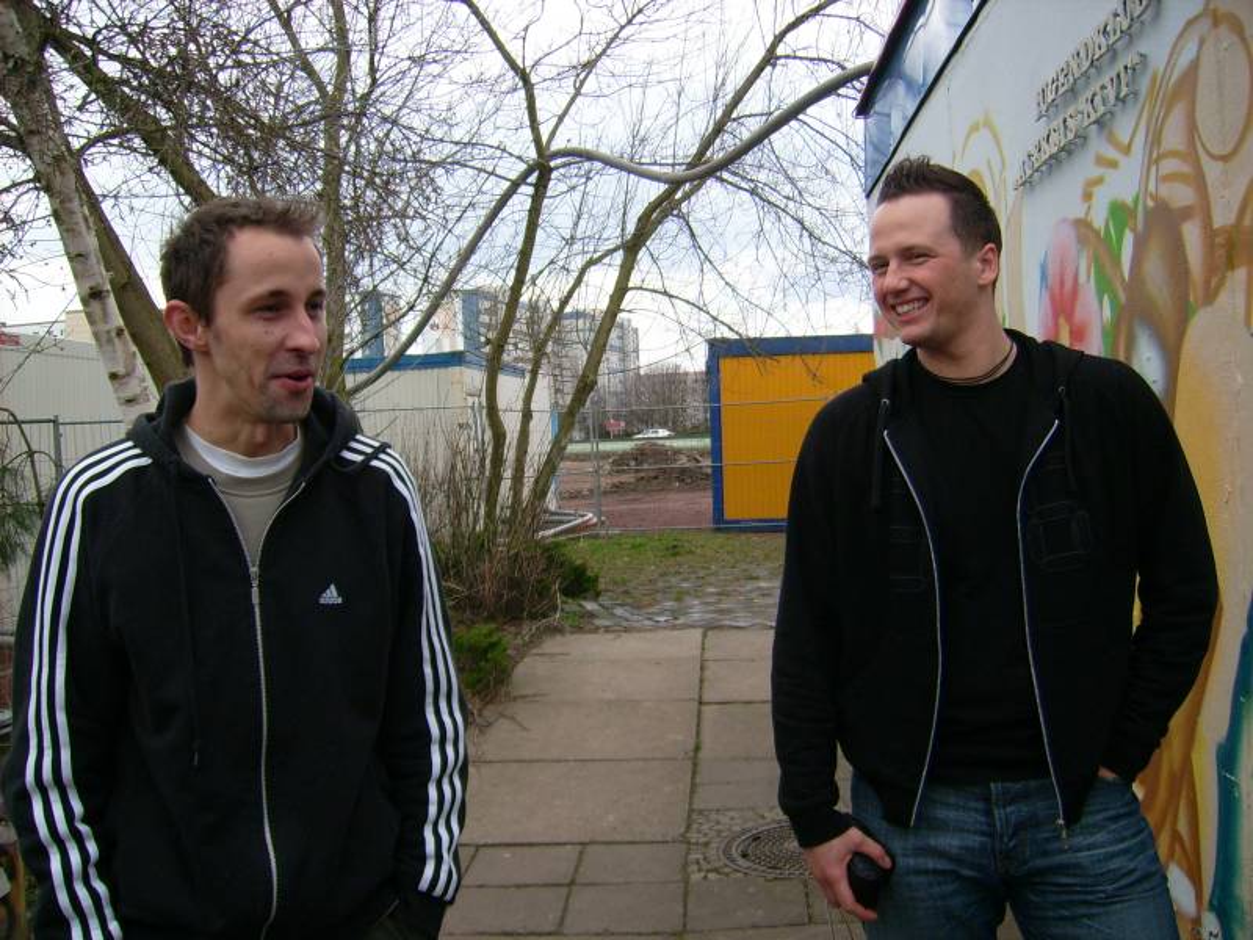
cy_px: 470
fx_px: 1267
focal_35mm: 35
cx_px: 626
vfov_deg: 40.7
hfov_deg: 52.6
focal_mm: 5.95
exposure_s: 1/385
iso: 50
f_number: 2.8
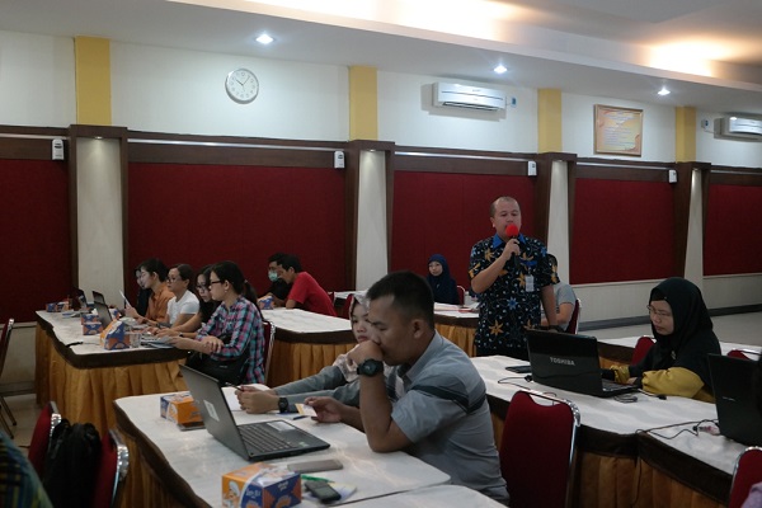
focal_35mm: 32
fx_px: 677
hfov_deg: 58.7
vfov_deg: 41.1
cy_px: 254
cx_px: 381
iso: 1600
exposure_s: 1/40
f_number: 4
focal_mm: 21
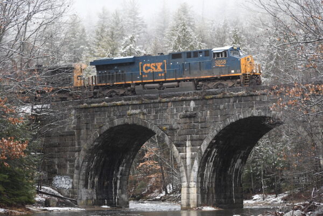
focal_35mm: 105
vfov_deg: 13.0
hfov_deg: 19.5
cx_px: 162
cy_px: 108
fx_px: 942
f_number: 6.3
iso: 2500
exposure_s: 1/500
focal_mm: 70
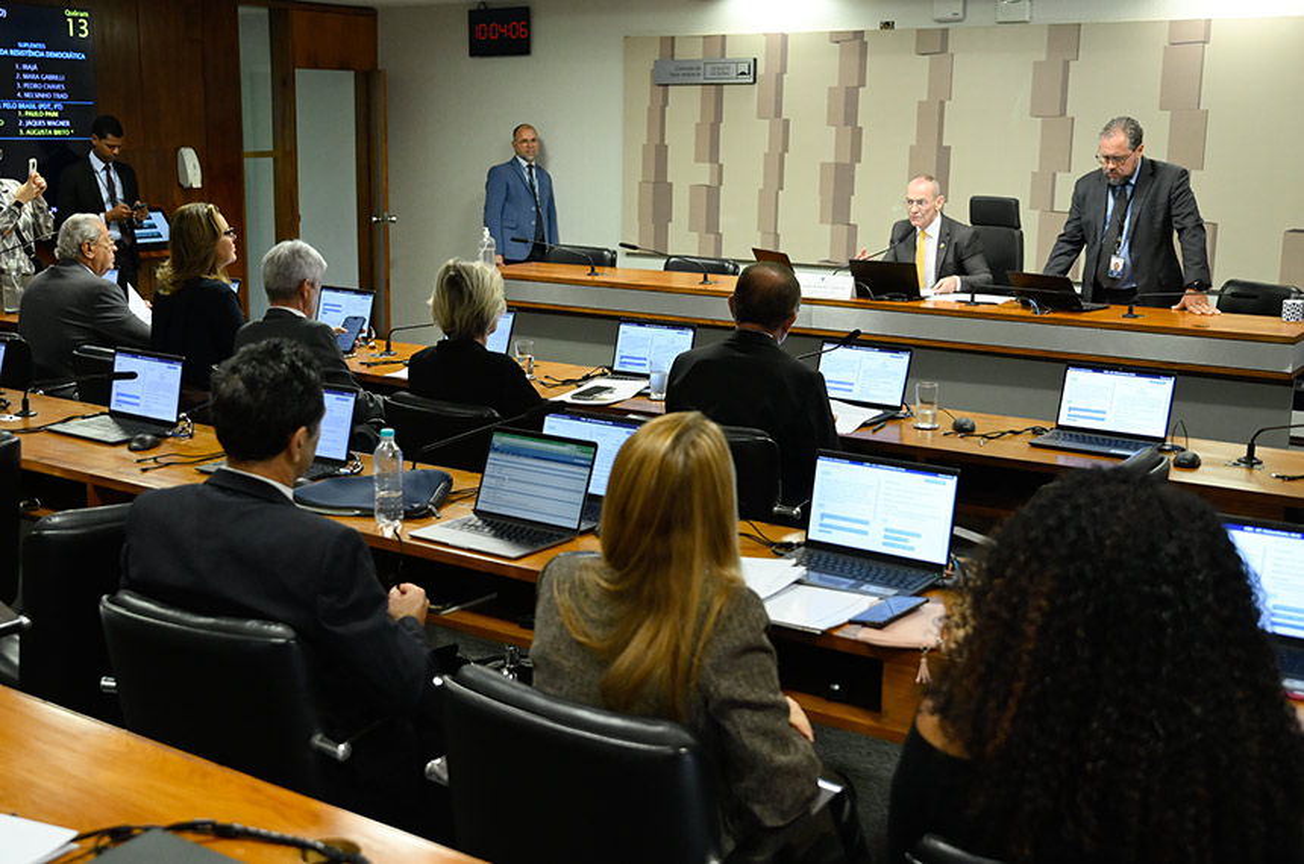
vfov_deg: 34.1
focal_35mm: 39
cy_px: 432
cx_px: 652
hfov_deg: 49.6
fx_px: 1410
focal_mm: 26.5
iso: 1600
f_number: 2.8
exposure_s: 1/200
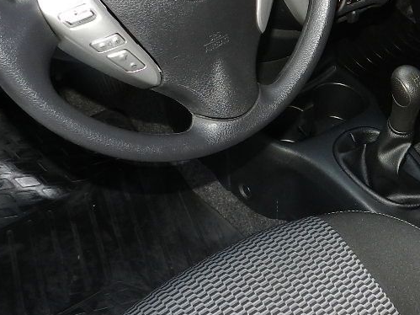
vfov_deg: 24.7
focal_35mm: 59
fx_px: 716
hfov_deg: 30.4
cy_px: 104
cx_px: 420
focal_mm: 4
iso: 200
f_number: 3.4
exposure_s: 1/30
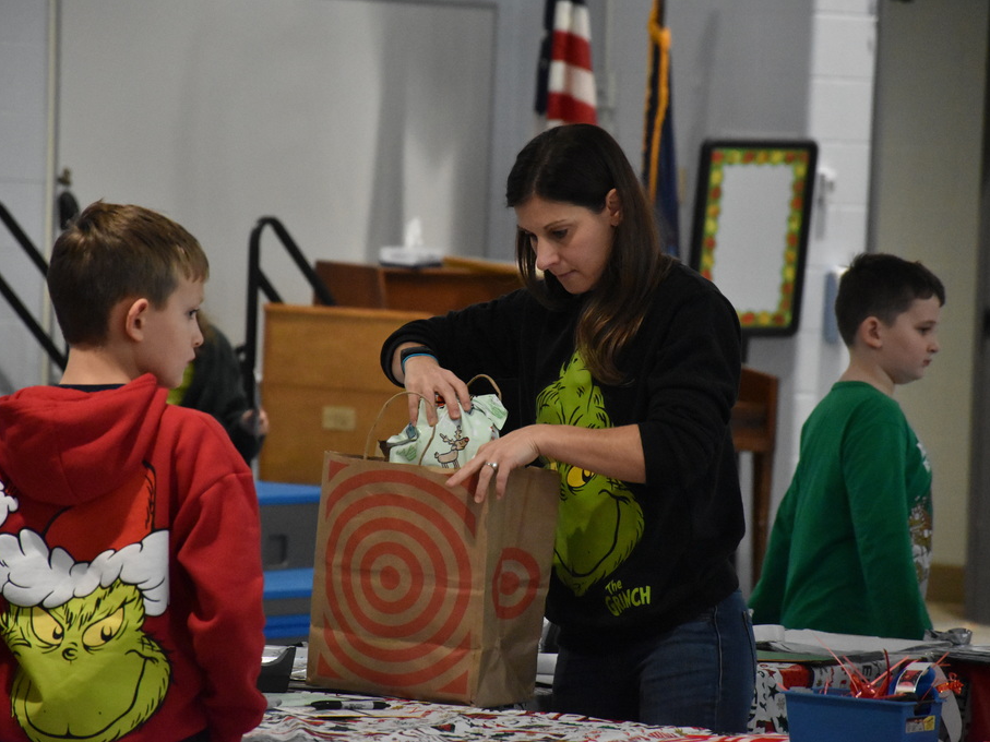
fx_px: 6520
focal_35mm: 228
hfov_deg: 8.7
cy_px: 372
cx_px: 497
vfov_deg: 6.5
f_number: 5.6
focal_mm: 140
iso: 6400
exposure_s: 1/400
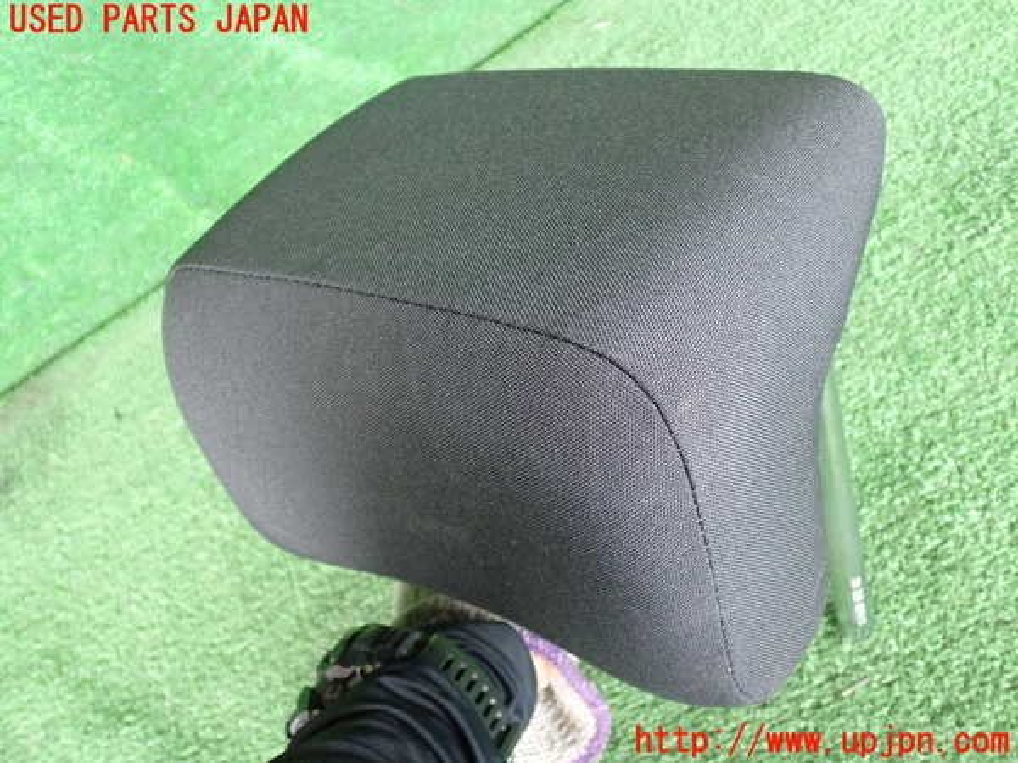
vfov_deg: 39.7
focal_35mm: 36
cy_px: 382
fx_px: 1059
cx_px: 509
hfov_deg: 51.4
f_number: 2.5
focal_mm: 6.37
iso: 1000
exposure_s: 1/125
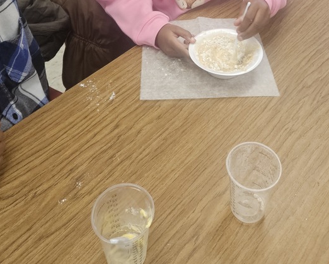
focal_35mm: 44
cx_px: 197
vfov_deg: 31.1
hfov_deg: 41.8
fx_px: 429
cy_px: -12
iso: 250
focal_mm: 5.4
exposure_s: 1/120
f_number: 1.8
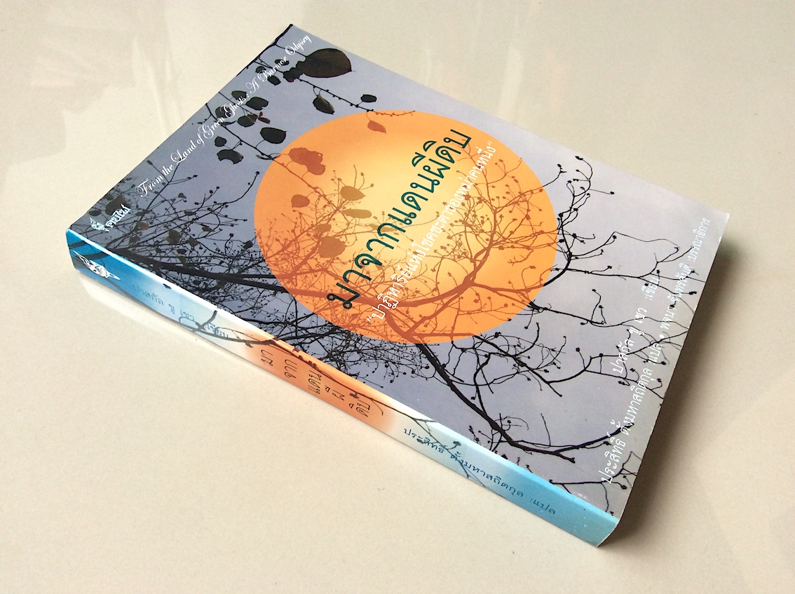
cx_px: 398
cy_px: 297
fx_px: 734
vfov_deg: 44.1
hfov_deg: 56.9
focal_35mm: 32
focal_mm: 3.3
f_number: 2.4
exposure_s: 1/100
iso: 40
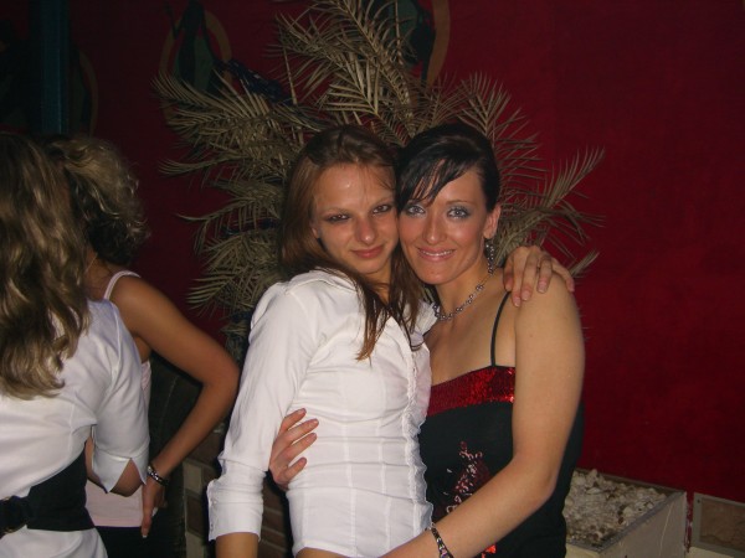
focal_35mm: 38
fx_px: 818
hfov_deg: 49.0
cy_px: 279
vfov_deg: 37.7
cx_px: 372
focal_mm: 7.9
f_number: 2.8
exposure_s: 1/60
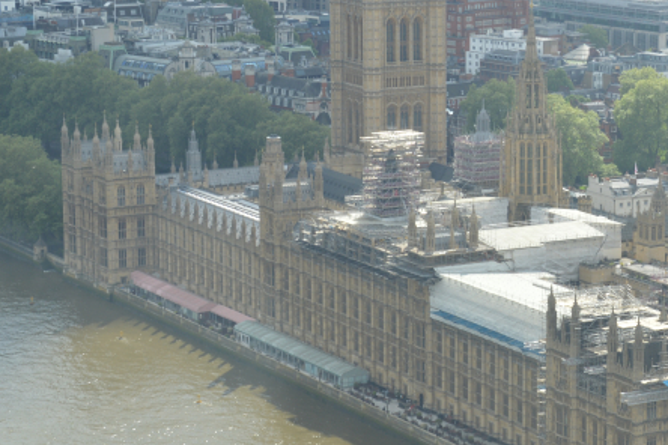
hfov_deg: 15.1
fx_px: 2505
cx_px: 570
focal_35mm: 135
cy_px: 198
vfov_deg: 10.2
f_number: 7.1
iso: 100
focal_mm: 50
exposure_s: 1/200
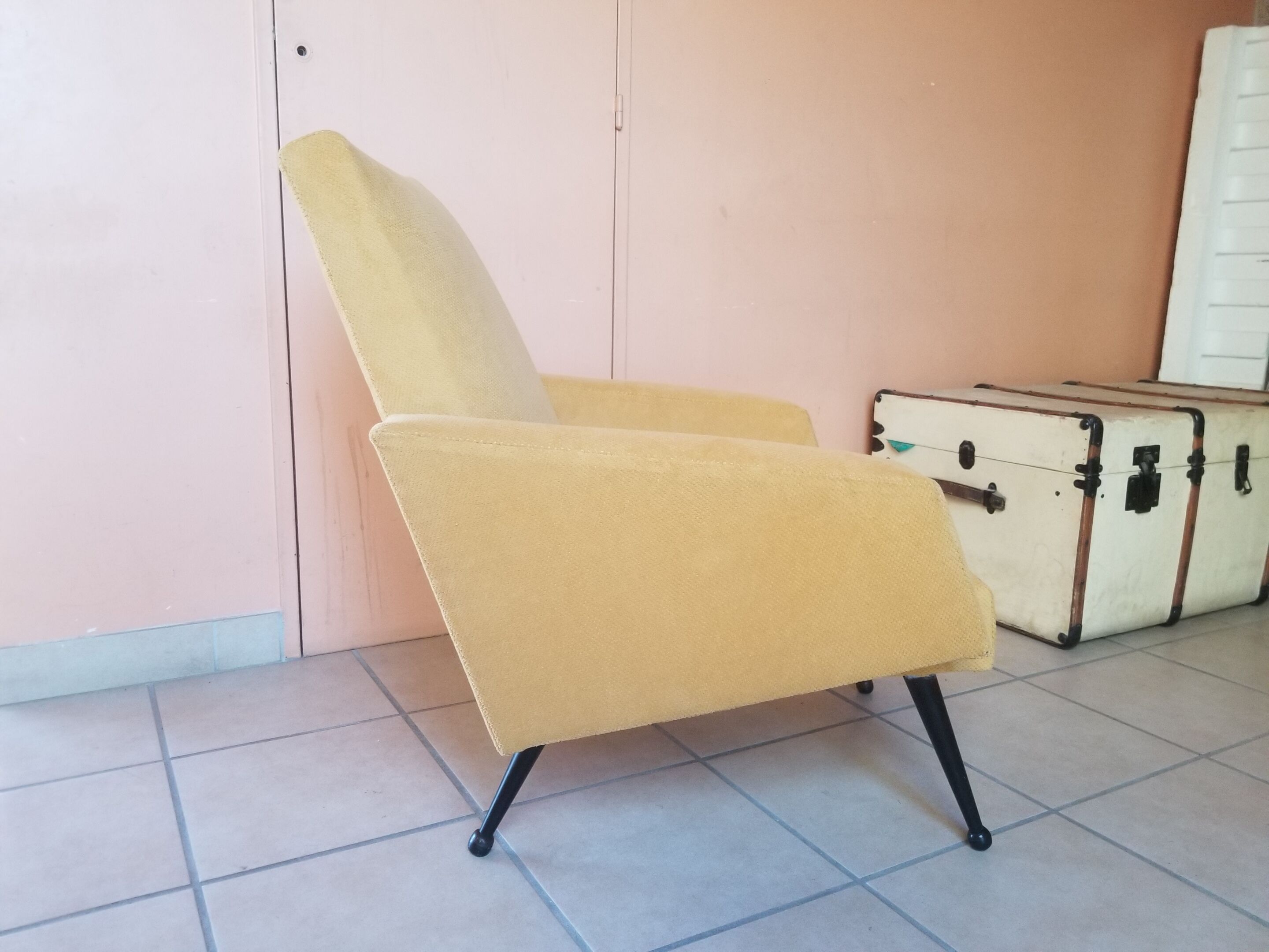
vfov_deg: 53.1
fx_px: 953
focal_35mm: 26
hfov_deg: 67.3
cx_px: 634
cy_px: 476
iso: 200
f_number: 1.7
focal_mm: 4.25
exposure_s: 1/50
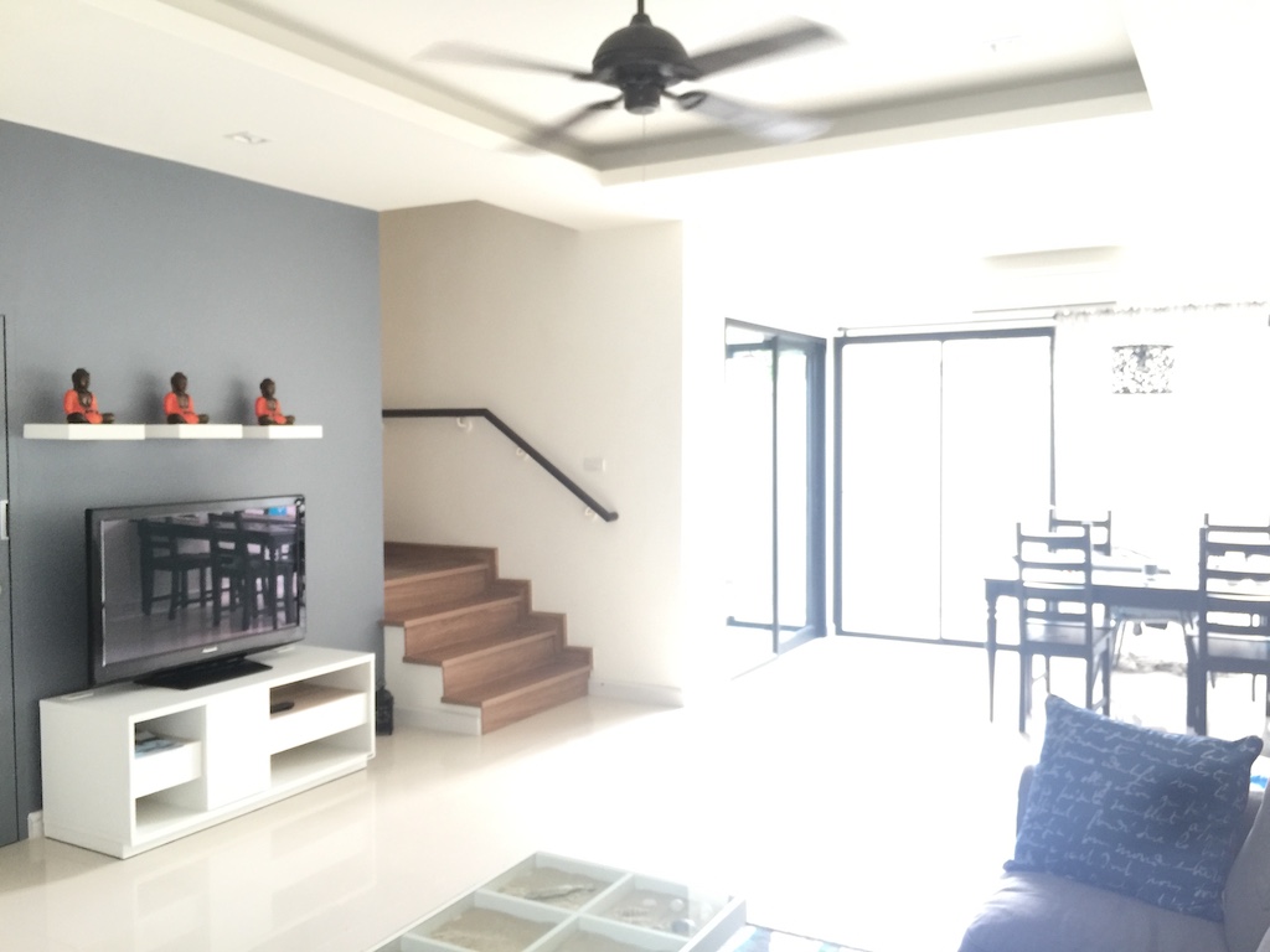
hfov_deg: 61.7
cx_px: 635
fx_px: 1064
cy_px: 476
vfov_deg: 48.2
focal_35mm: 29
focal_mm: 4.15
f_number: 2.2
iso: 50
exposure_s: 1/15
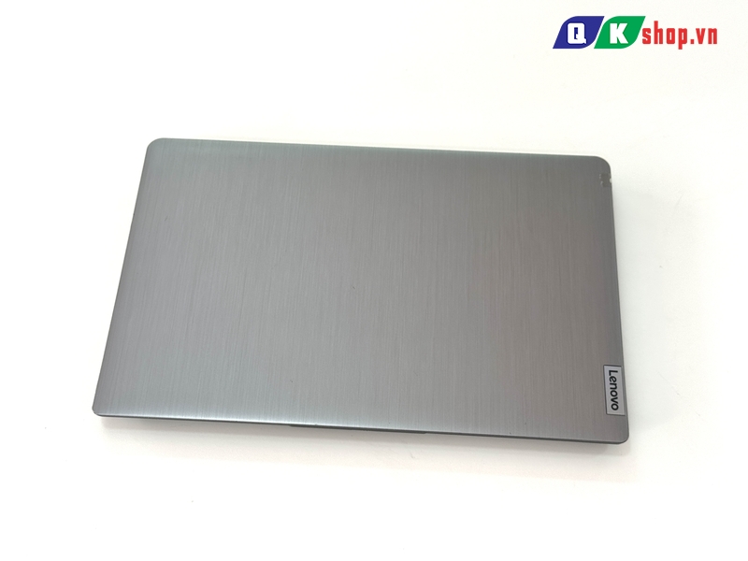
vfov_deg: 30.3
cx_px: 374
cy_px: 280
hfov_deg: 39.7
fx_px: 1037
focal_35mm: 48
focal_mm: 6.76
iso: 50
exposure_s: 1/213
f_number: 1.78
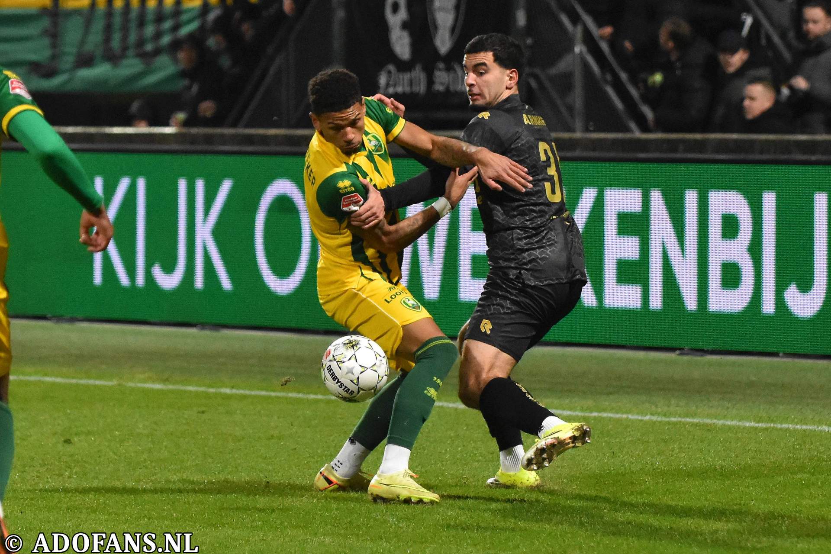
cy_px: 277
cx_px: 416
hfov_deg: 10.5
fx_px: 4501
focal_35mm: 195
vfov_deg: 7.0
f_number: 2.8
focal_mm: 130
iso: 4000
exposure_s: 1/800
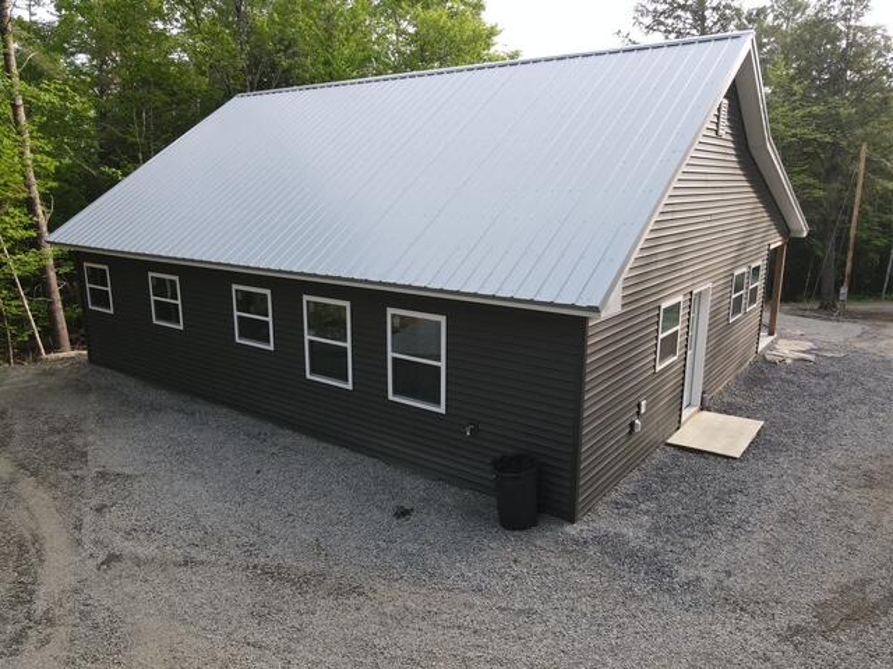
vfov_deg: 56.8
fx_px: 619
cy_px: 334
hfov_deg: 71.6
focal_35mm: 24
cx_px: 446
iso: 100
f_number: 2.8
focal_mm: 4.5
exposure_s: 1/125
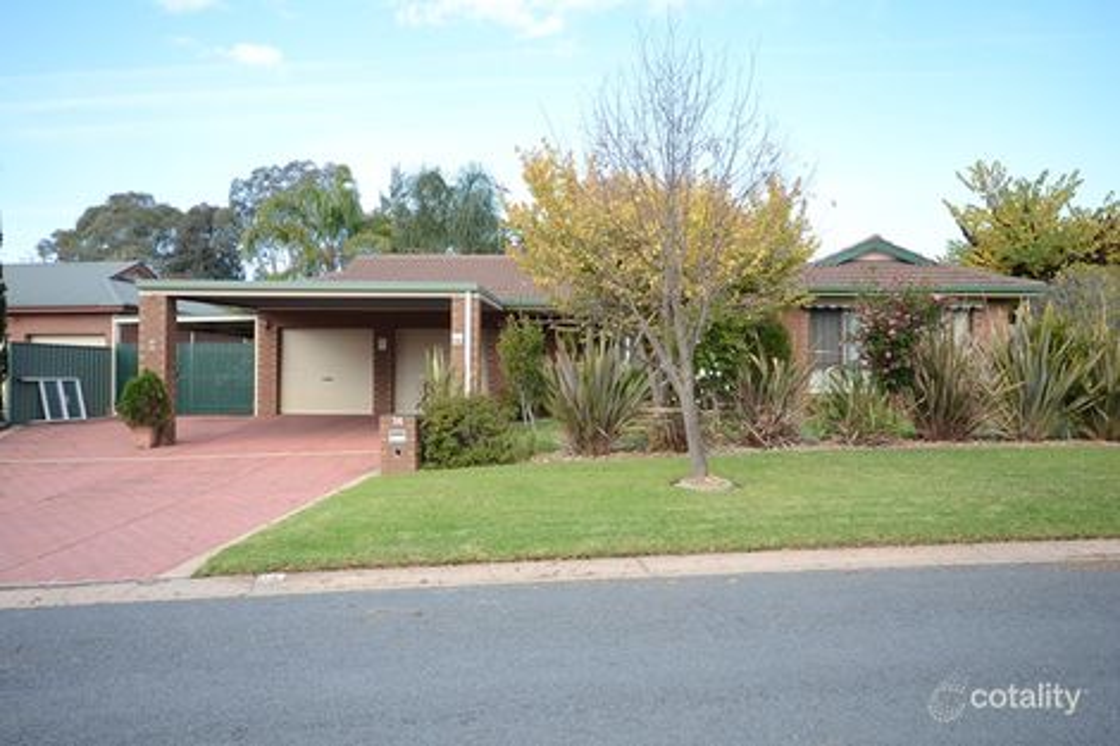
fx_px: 933
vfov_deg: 43.6
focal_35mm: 30
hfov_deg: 61.9
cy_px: 373
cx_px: 560
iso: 400
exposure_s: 1/250
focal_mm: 20
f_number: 8
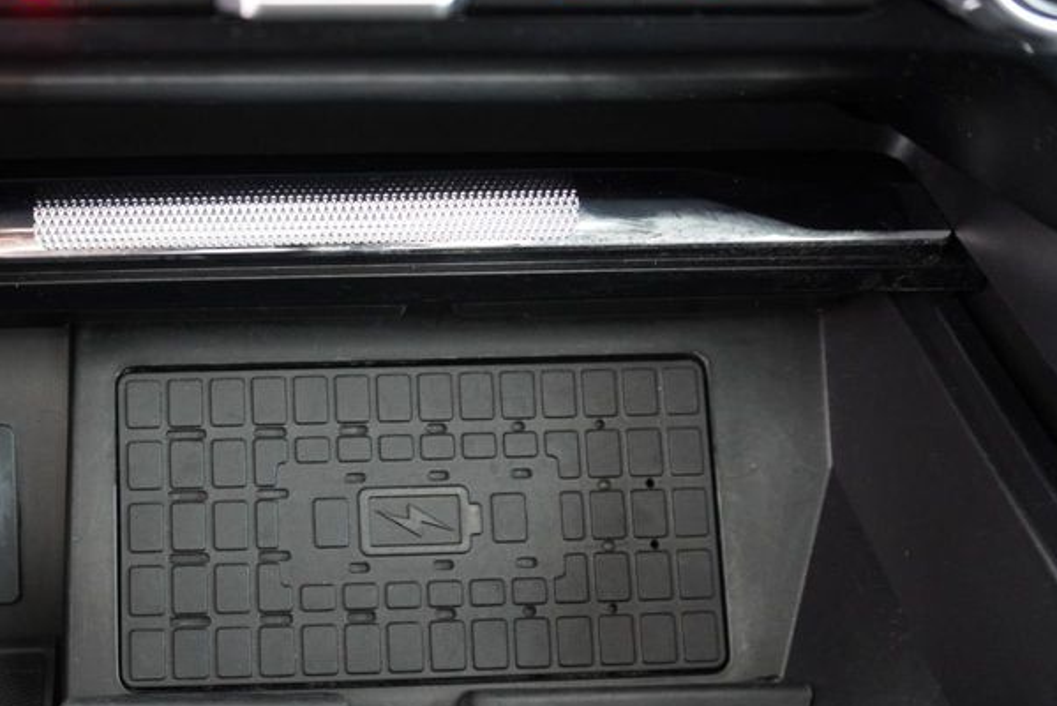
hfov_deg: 45.6
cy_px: 473
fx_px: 1204
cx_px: 252
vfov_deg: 32.4
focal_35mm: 41
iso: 1600
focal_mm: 16
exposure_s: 1/60
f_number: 4
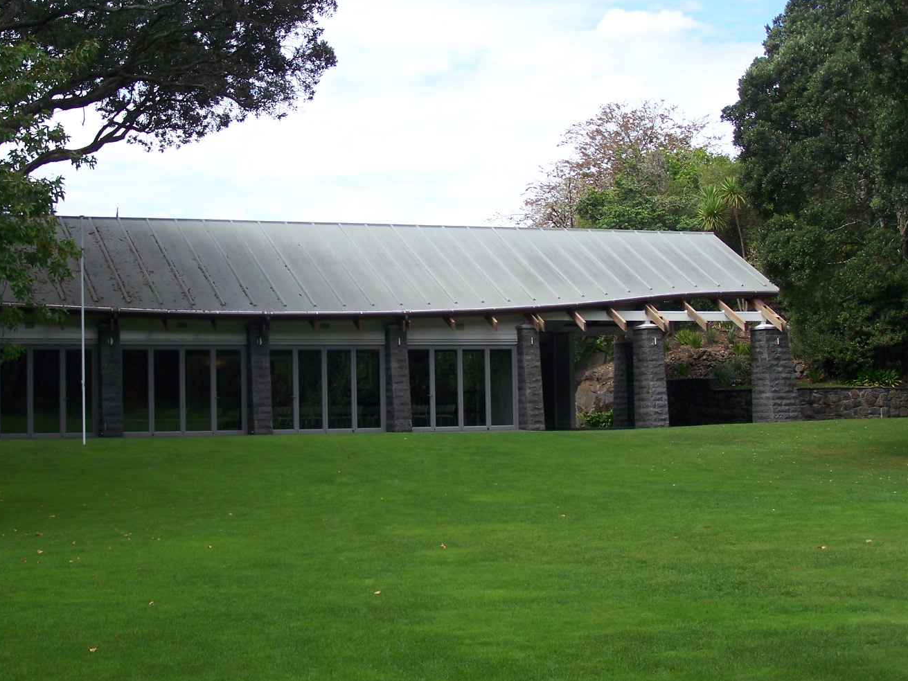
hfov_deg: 27.0
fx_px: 1888
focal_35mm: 72
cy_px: 314
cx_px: 381
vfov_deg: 20.4
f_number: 3.1
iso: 64
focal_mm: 9.8
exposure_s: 1/400
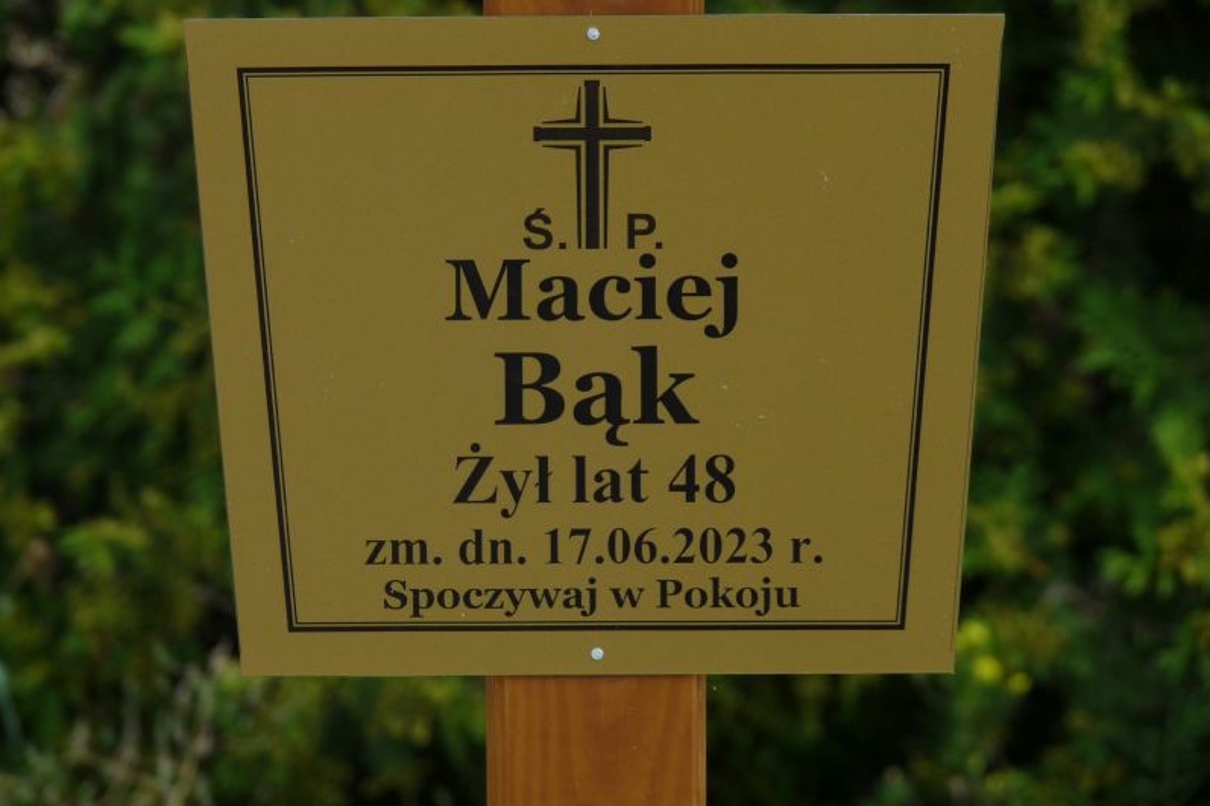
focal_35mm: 328
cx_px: 604
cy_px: 360
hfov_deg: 6.3
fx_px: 11021
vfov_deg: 4.2
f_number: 5.6
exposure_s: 1/320
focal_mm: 55.8
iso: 100
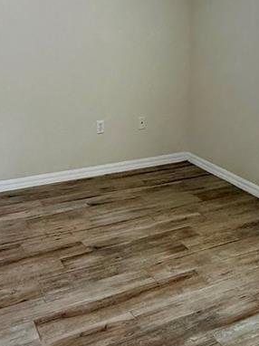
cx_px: 157
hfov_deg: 32.7
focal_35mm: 44
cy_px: 48
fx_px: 439
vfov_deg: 40.4
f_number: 2.2
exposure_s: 1/120
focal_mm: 2.22
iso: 250
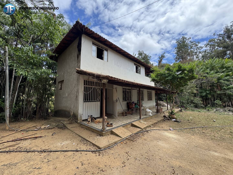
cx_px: 116
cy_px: 88
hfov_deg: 102.1
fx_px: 94
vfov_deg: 85.7
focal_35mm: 14
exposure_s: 1/734
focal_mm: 2.22
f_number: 2.2
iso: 40
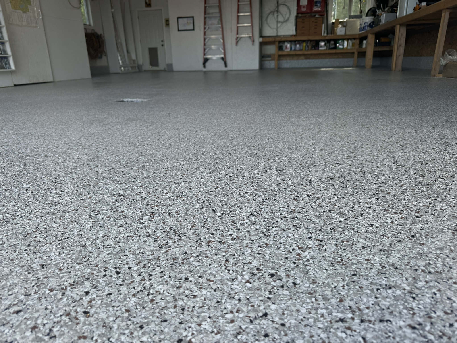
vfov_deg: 56.8
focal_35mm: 24
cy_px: 172
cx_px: 228
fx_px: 317
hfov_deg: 71.6
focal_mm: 6.76
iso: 80
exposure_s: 1/527
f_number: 1.78
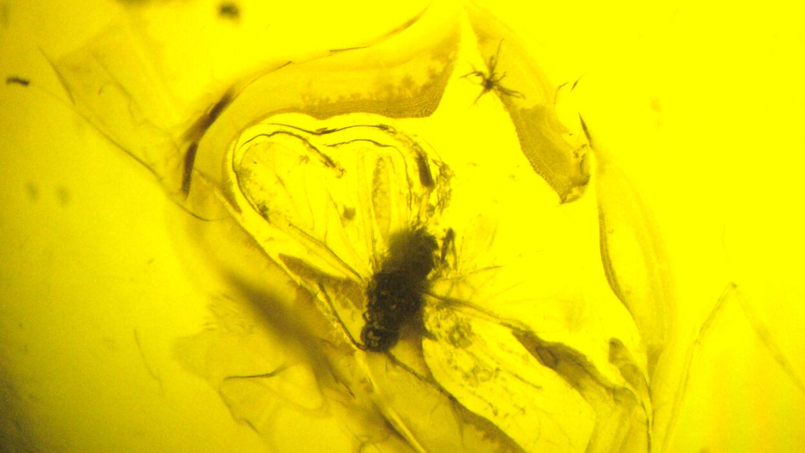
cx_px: 404
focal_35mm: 115
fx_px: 2455
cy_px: 264
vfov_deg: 10.5
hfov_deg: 18.6
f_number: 5
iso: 400
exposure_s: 1/320
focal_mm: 17.4
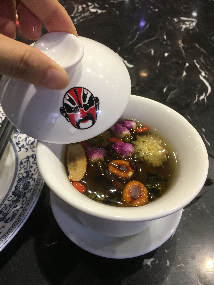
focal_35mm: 29
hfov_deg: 48.2
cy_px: 142
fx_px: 239
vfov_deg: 61.7
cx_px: 107
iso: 64
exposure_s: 1/33
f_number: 2.2
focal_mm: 4.15
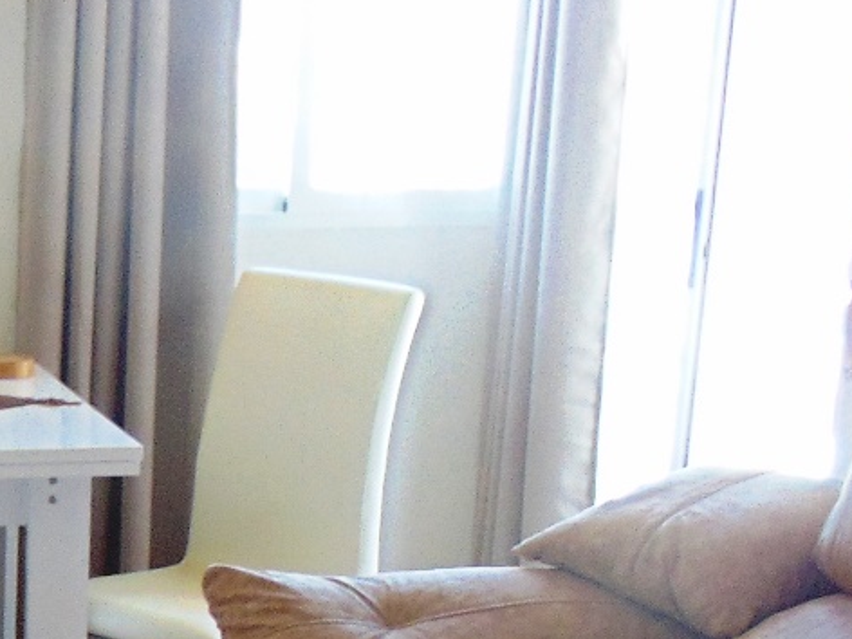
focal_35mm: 101
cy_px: 789
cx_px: -204
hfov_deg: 18.3
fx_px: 2486
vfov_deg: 14.2
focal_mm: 4.5
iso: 100
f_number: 3
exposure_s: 1/30
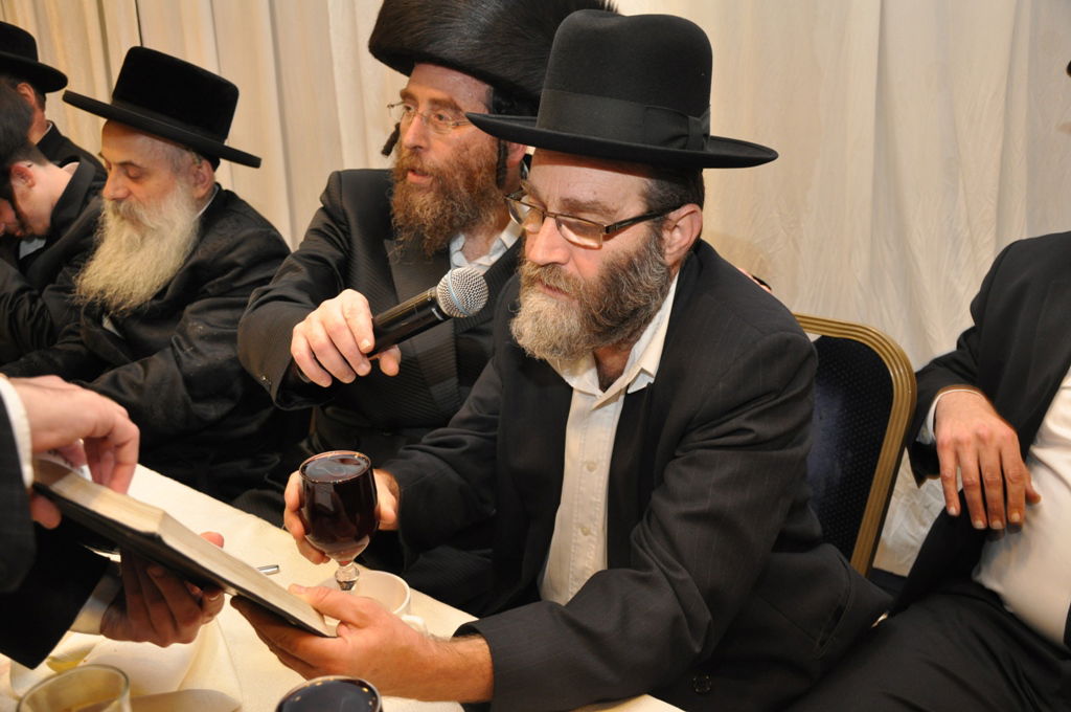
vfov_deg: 39.9
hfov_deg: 57.3
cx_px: 536
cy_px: 356
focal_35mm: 33
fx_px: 980
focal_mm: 22
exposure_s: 1/60
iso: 800
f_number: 4
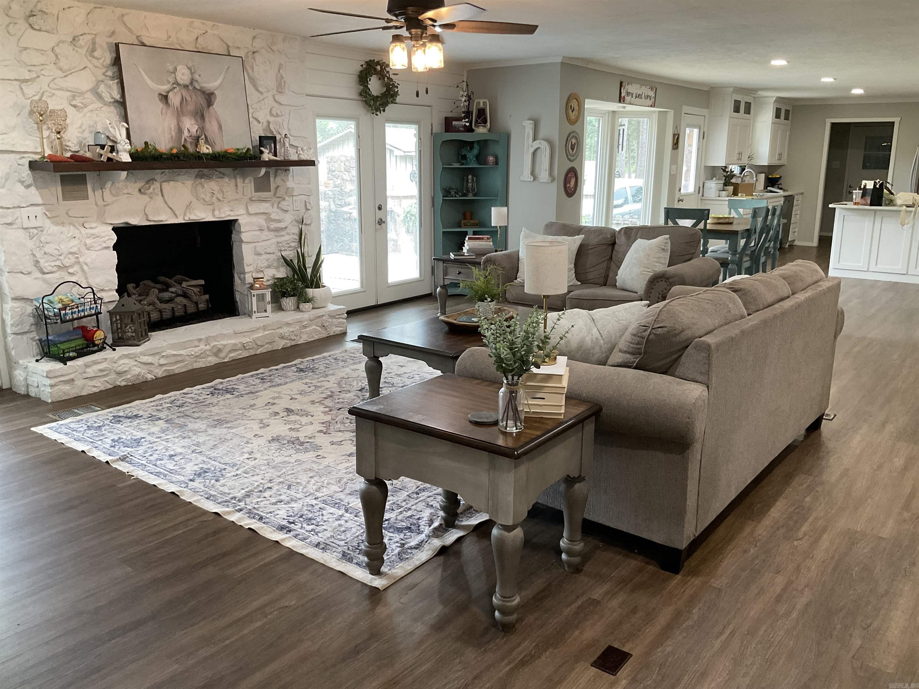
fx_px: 770
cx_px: 460
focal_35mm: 29
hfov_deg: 61.7
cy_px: 344
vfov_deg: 48.2
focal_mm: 3
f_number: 1.8
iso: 100
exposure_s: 1/60
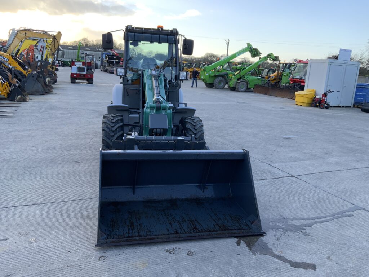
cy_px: 138
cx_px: 184
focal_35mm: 29
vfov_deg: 48.2
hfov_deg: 61.7
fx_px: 309
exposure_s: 1/180
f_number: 1.8
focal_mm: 3
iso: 16
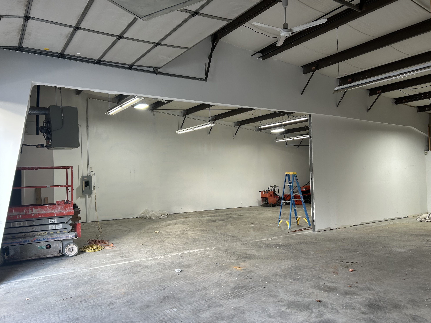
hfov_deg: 65.3
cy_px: 163
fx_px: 336
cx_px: 214
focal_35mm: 27
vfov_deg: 51.4
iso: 50
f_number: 1.5
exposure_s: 1/120
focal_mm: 5.7
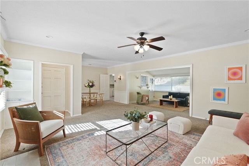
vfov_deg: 72.1
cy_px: 83
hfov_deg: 95.0
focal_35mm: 16
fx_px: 114
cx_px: 124
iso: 640
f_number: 5.6
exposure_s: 1/15
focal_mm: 16.5
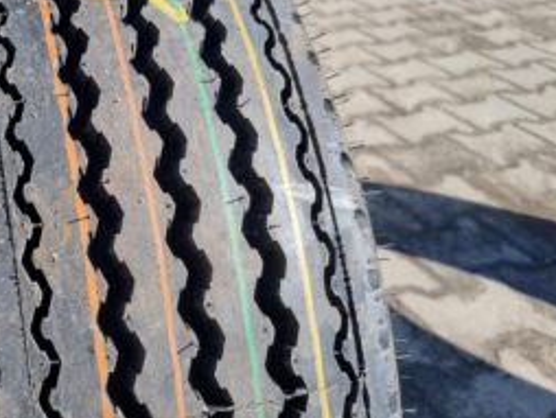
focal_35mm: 44
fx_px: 707
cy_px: 156
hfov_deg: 41.0
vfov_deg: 32.8
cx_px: 105
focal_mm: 5.4
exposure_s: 1/1292
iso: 50
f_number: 1.8
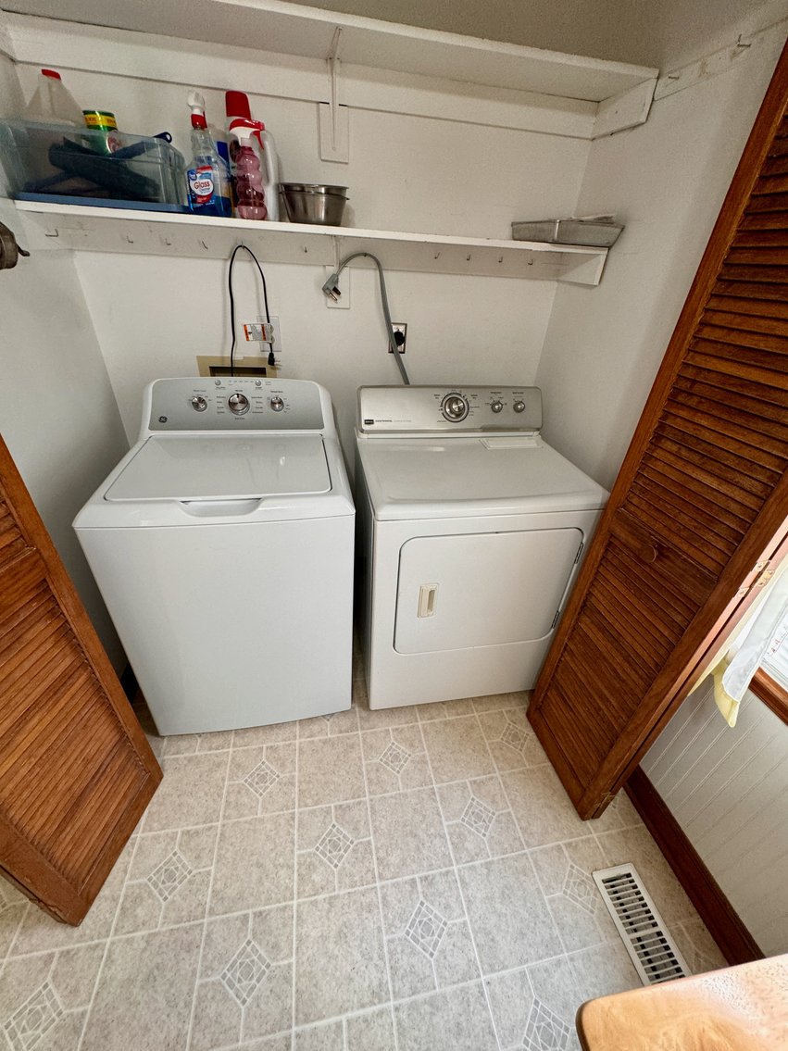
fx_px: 425
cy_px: 526
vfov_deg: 102.1
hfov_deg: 85.7
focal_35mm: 14
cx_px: 394
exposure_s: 1/60
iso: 160
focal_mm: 2.22
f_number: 2.2
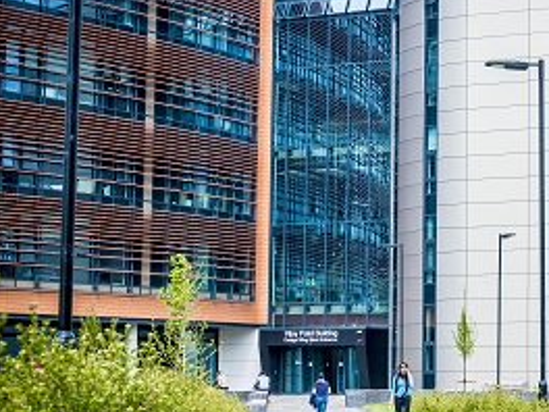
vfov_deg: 15.1
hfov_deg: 19.4
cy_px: 226
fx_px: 1554
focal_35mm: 98
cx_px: 566
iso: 200
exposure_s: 1/500
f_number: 5.6
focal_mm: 48
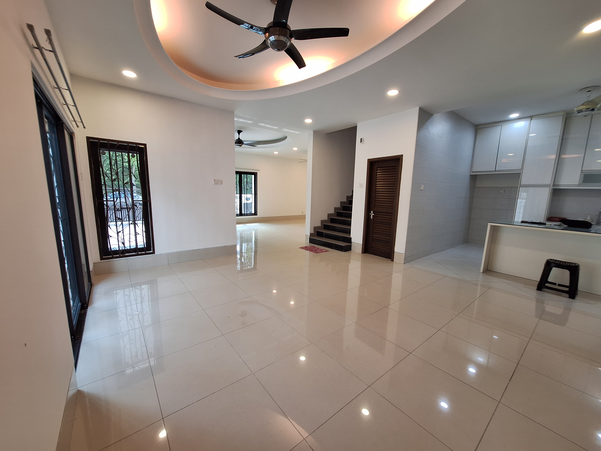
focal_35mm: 13
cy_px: 226
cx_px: 300
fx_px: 226
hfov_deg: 106.2
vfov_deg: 89.9
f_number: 2.2
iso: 64
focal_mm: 1.74
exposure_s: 1/50
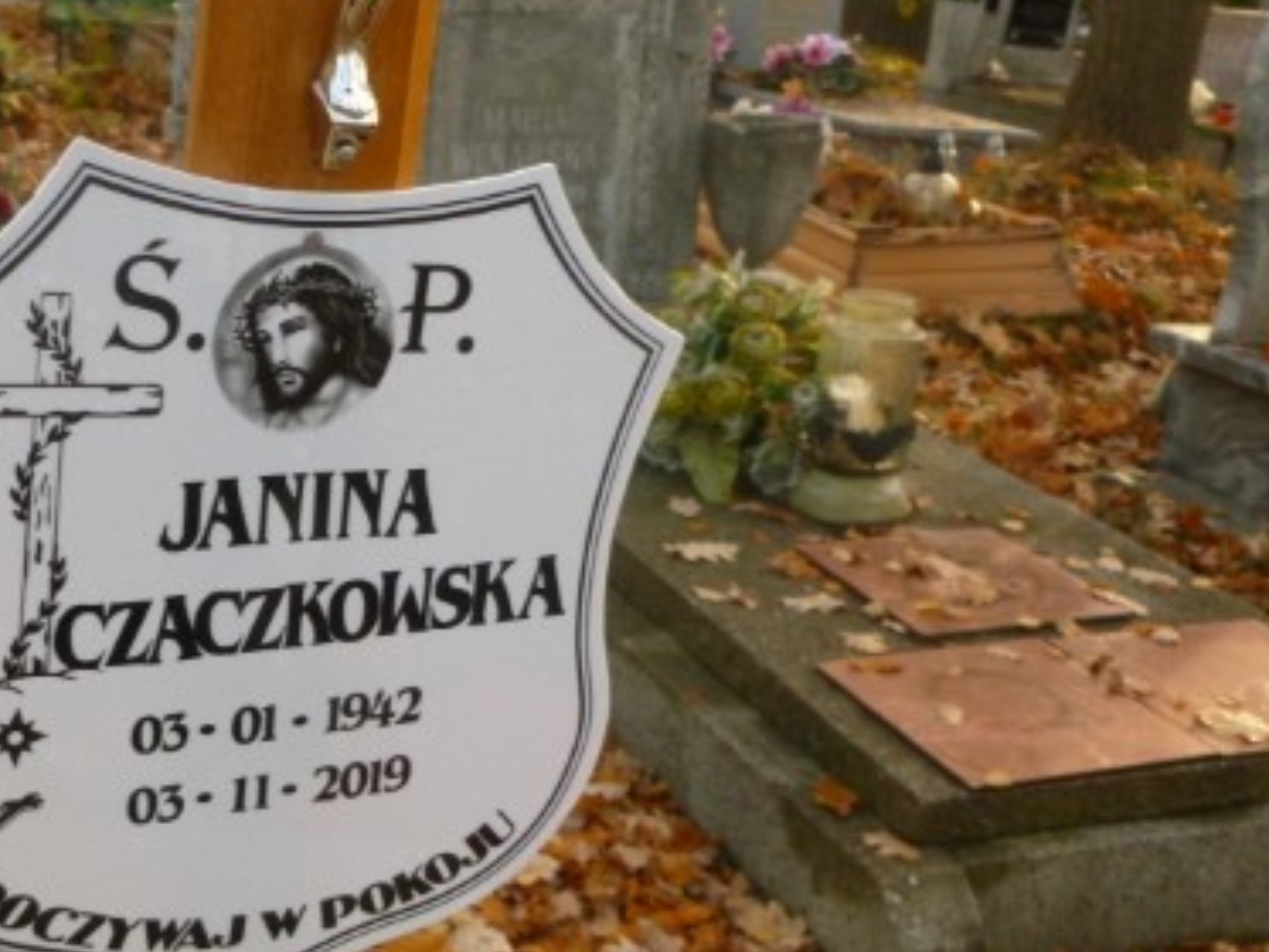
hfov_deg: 38.5
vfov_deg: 30.1
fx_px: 1760
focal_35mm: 48
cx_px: 303
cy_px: 605
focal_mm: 5
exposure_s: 1/200
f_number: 3.3
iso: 200
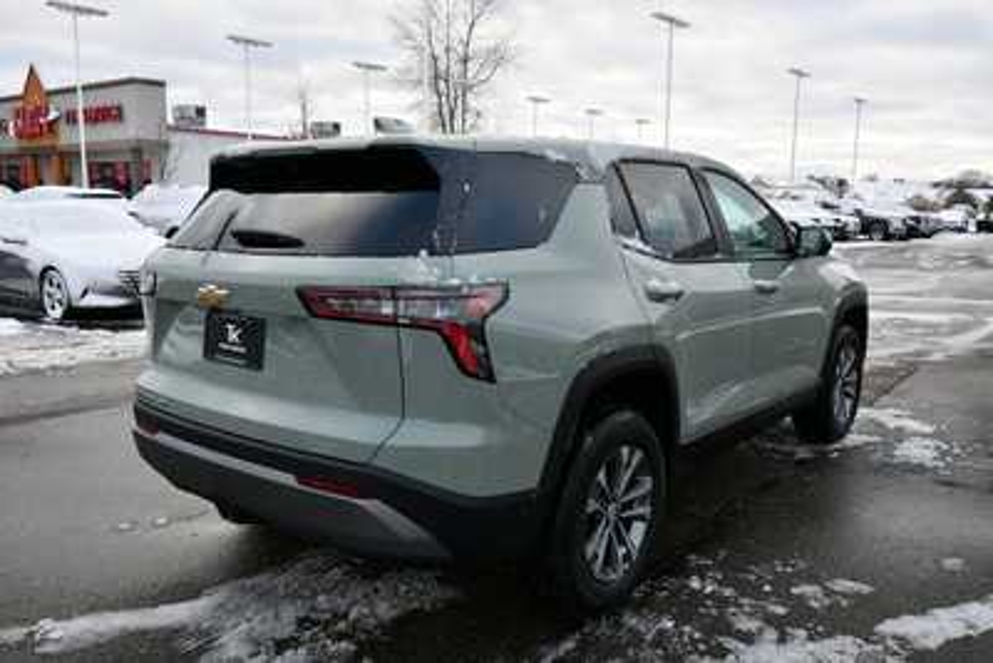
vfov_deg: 43.6
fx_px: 828
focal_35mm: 30
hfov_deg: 61.9
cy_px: 332
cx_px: 496
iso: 200
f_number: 6.3
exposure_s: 1/250
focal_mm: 20
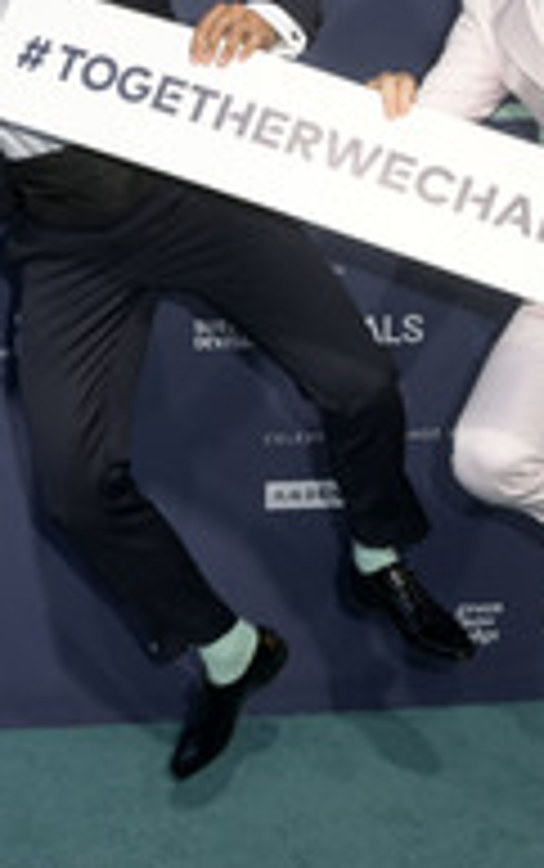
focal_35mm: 57
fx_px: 1349
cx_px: 182
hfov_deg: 22.7
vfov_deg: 35.2
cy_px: 270
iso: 400
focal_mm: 24
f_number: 10
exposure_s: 1/250
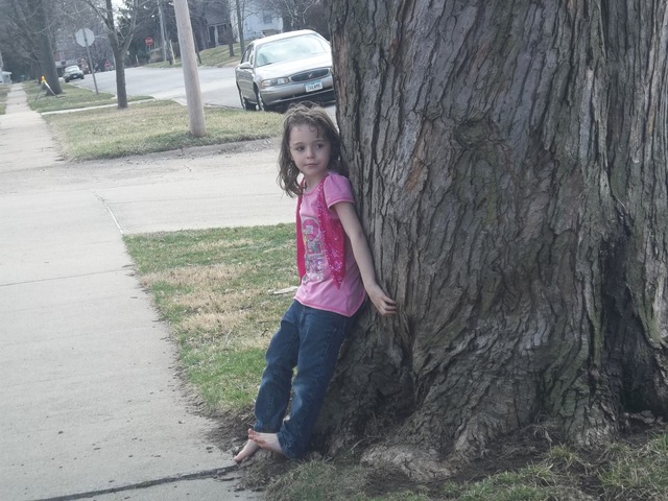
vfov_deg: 13.7
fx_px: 2084
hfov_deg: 18.2
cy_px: 250
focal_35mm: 108
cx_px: 334
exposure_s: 1/125
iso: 80
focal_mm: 19.6
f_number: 5
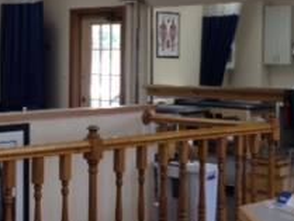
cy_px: 79
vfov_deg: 15.4
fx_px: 816
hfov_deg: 20.3
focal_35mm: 96
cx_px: 89
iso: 50
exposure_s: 1/40
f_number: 2.4
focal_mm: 4.12
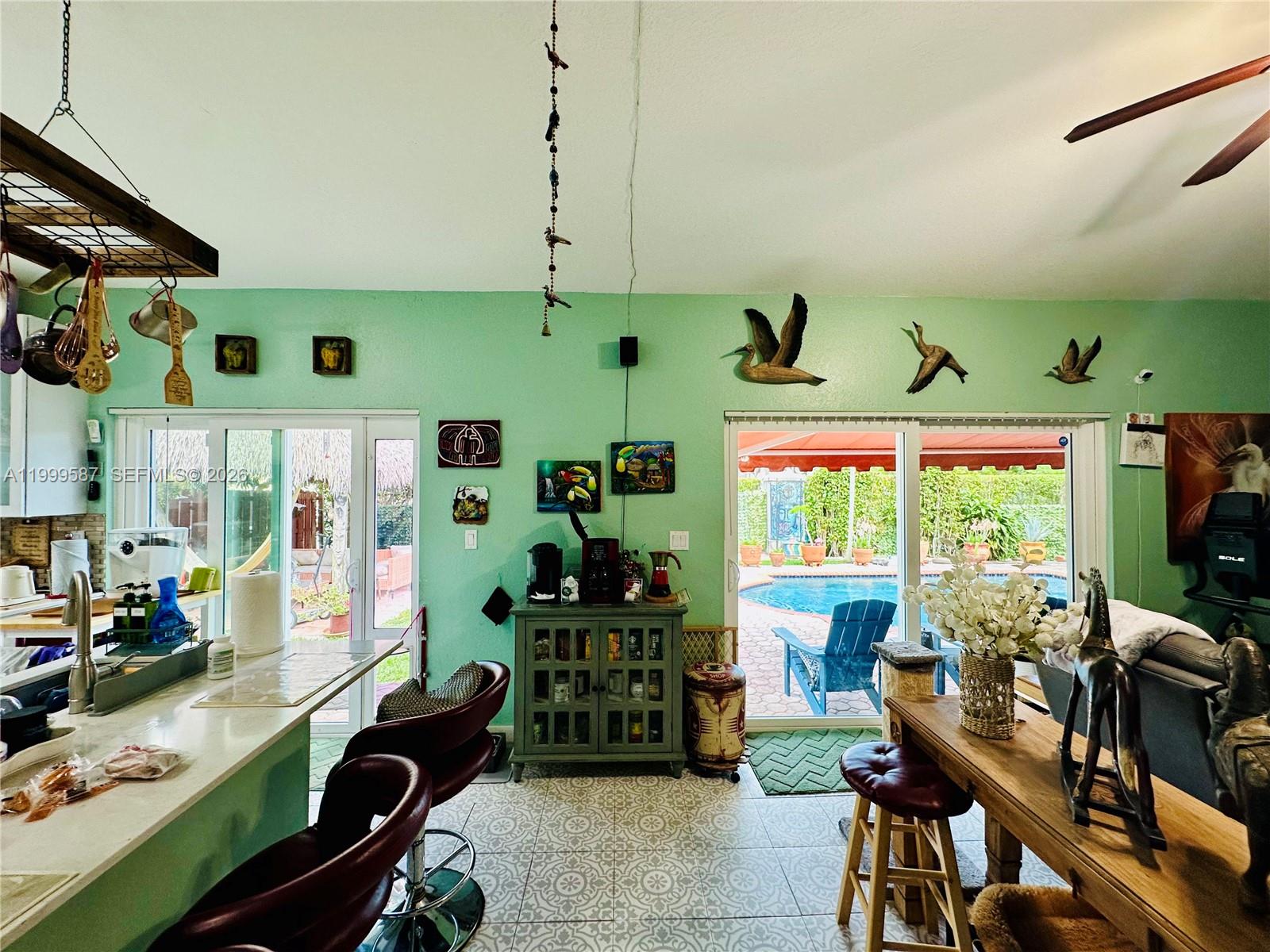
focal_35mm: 14
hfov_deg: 102.1
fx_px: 514
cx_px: 635
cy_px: 476
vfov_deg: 85.7
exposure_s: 1/120
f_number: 2.2
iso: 125
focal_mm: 2.22
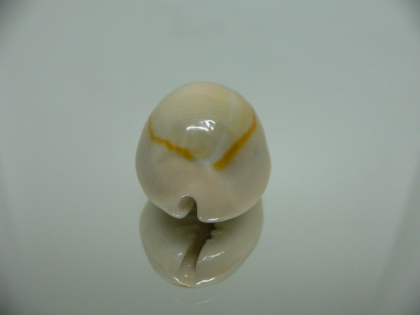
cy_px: 158
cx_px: 210
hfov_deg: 52.6
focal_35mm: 35
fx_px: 425
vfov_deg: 40.7
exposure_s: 1/60
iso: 200
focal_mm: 4.6
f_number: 2.8
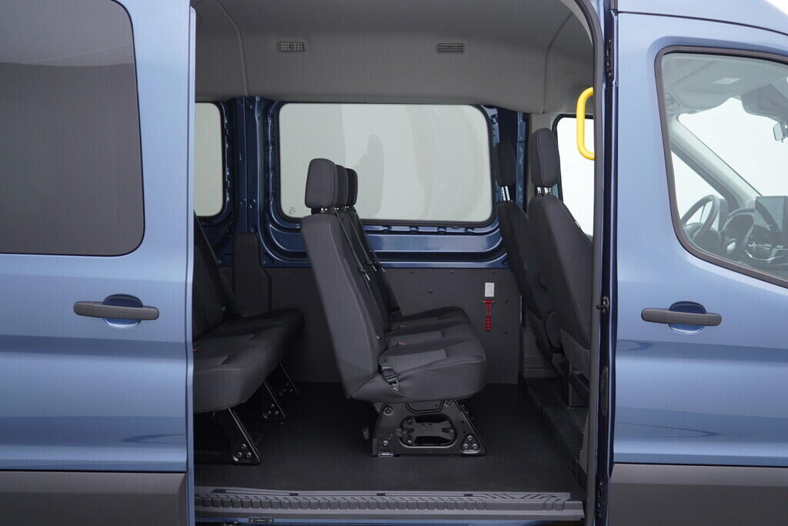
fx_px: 788
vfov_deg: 36.9
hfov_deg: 53.1
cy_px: 263
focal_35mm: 36
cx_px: 394
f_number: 3.2
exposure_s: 1/50
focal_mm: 24
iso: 125
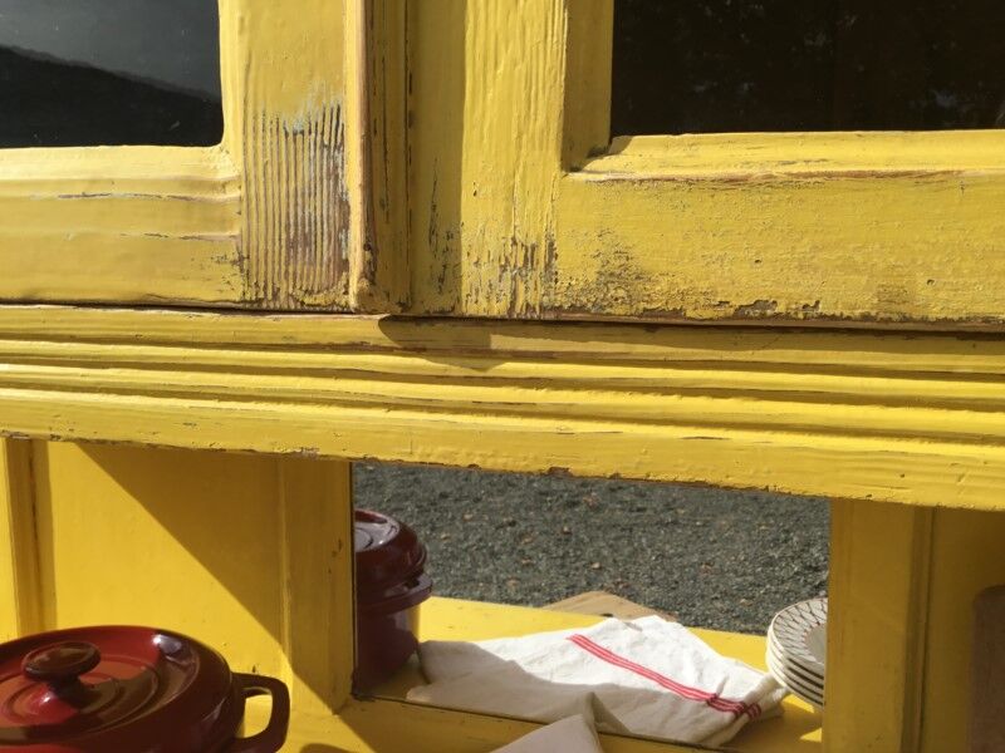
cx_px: 502
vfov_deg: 45.4
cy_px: 376
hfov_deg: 58.4
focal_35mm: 31
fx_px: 900
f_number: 2.4
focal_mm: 3.3
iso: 25
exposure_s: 1/1664
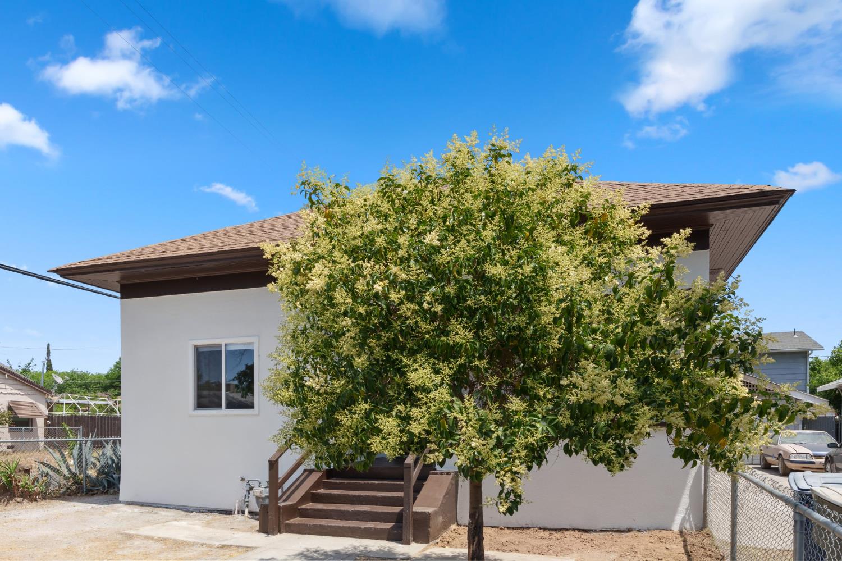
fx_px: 526
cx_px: 421
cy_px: 280
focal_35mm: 22
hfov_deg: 77.3
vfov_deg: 56.1
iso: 100
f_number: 8
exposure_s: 1/250
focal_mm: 15
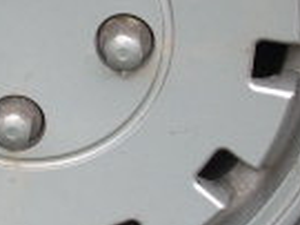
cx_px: -29
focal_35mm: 175
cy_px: 29
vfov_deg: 8.4
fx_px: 1515
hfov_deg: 11.2
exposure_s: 1/130
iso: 64
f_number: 2.8
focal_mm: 6.2
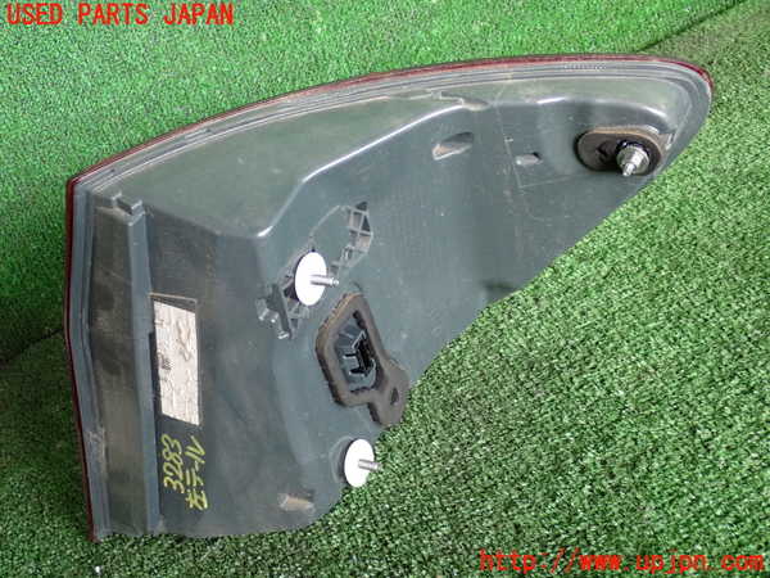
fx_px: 1045
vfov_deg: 30.9
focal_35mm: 47
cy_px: 289
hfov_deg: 40.4
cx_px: 385
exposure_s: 1/125
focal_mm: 8.4
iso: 1000
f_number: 3.1
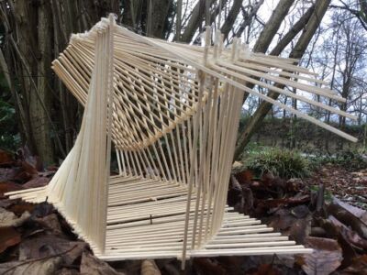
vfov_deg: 45.4
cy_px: 138
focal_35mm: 31
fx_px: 329
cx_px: 184
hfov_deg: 58.4
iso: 40
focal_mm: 3.3
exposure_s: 1/100
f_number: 2.4
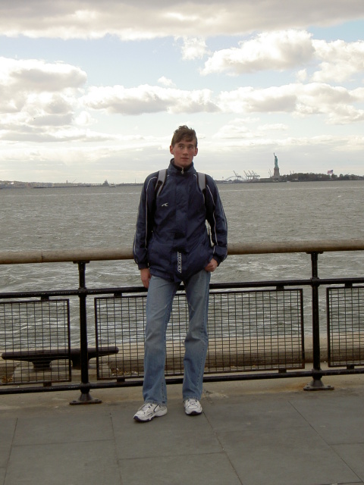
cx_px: 182
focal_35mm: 60
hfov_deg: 24.4
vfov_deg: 32.2
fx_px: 841
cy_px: 242
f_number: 3.8
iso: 50
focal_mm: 9.9
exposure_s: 1/500
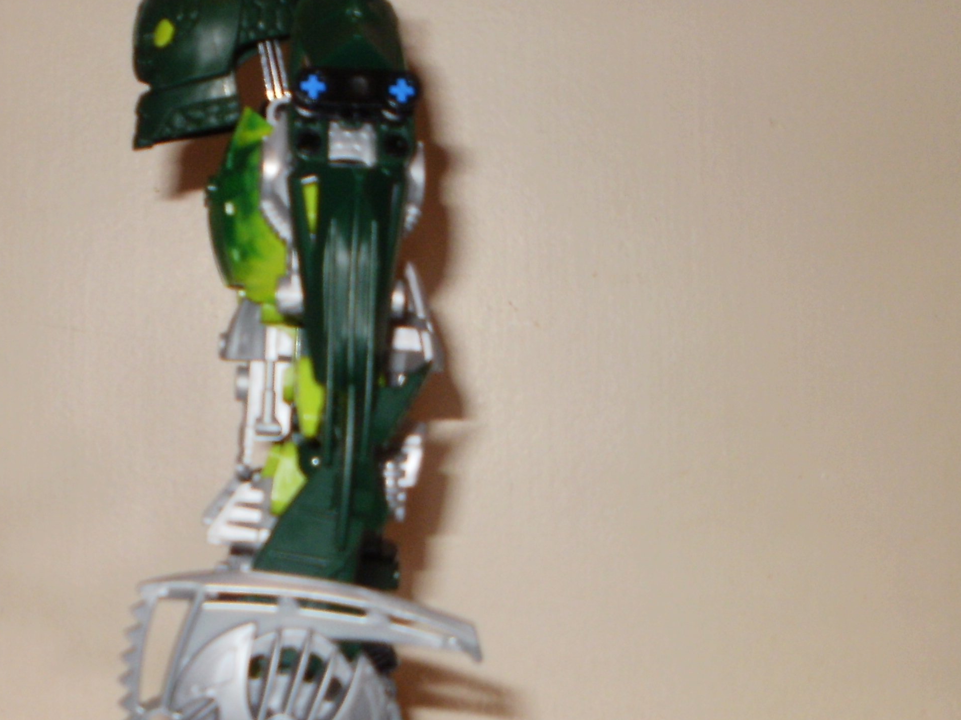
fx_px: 2082
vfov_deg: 19.5
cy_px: 509
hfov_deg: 25.7
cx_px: 253
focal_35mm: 75
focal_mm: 6.3
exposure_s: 1/30
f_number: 3.5
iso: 125
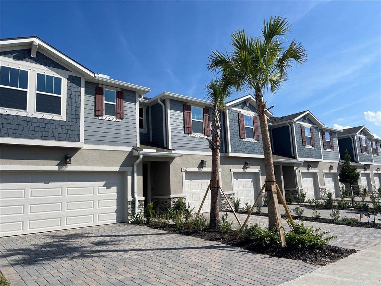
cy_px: 143
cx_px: 190
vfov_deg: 53.1
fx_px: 286
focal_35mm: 26
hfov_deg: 67.3
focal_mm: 5.7
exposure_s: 1/6993
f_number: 1.5
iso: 50
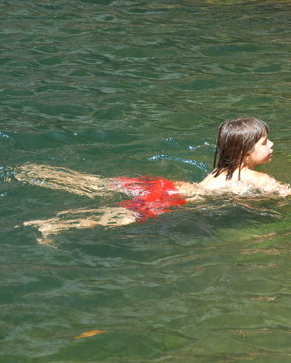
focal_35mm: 196
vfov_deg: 9.8
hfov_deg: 7.9
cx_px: 202
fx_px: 2107
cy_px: 181
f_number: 5.6
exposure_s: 1/320
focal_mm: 92
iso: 200
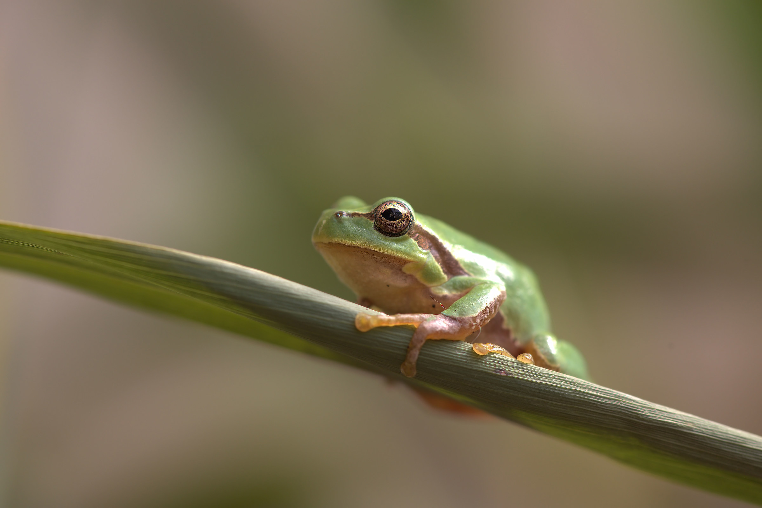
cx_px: 381
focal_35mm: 105
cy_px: 254
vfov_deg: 13.0
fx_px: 2223
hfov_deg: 19.5
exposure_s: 1/125
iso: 640
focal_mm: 105
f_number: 8
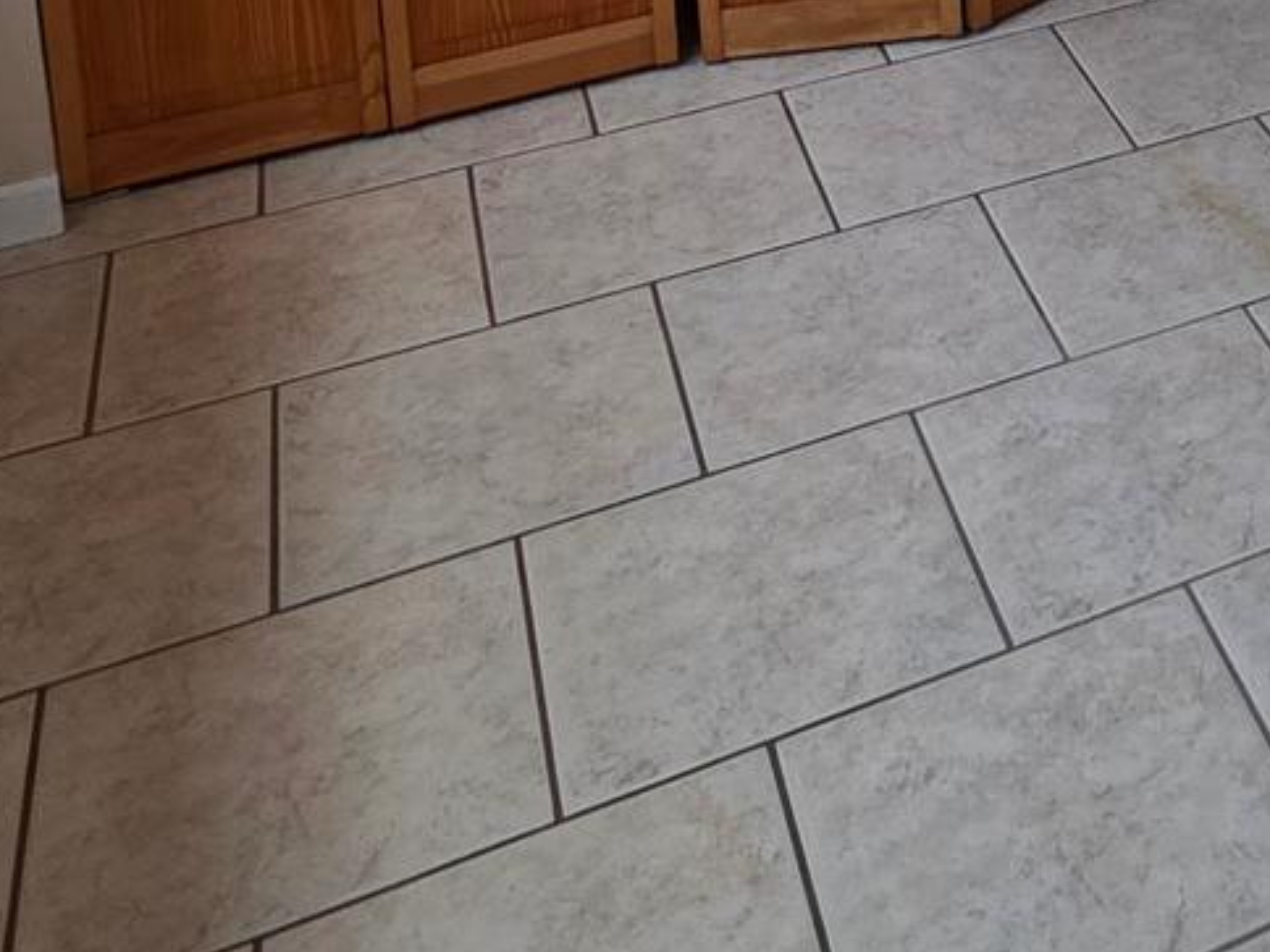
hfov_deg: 29.4
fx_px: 2018
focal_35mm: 55
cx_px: 1577
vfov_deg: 20.7
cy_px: -632
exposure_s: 1/60
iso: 160
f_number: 1.9
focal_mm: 2.2
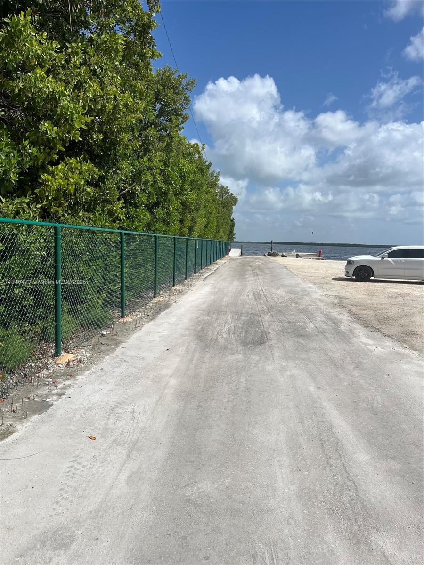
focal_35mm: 26
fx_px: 425
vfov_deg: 67.3
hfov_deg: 53.1
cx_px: 212
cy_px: 282
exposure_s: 1/6897
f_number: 1.6
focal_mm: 5.1
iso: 50
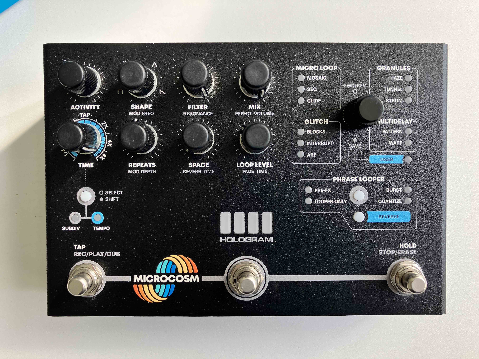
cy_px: 180
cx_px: 240
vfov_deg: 49.7
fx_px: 387
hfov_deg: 63.4
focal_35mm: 28
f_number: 1.8
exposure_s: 1/121
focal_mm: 3.99
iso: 25
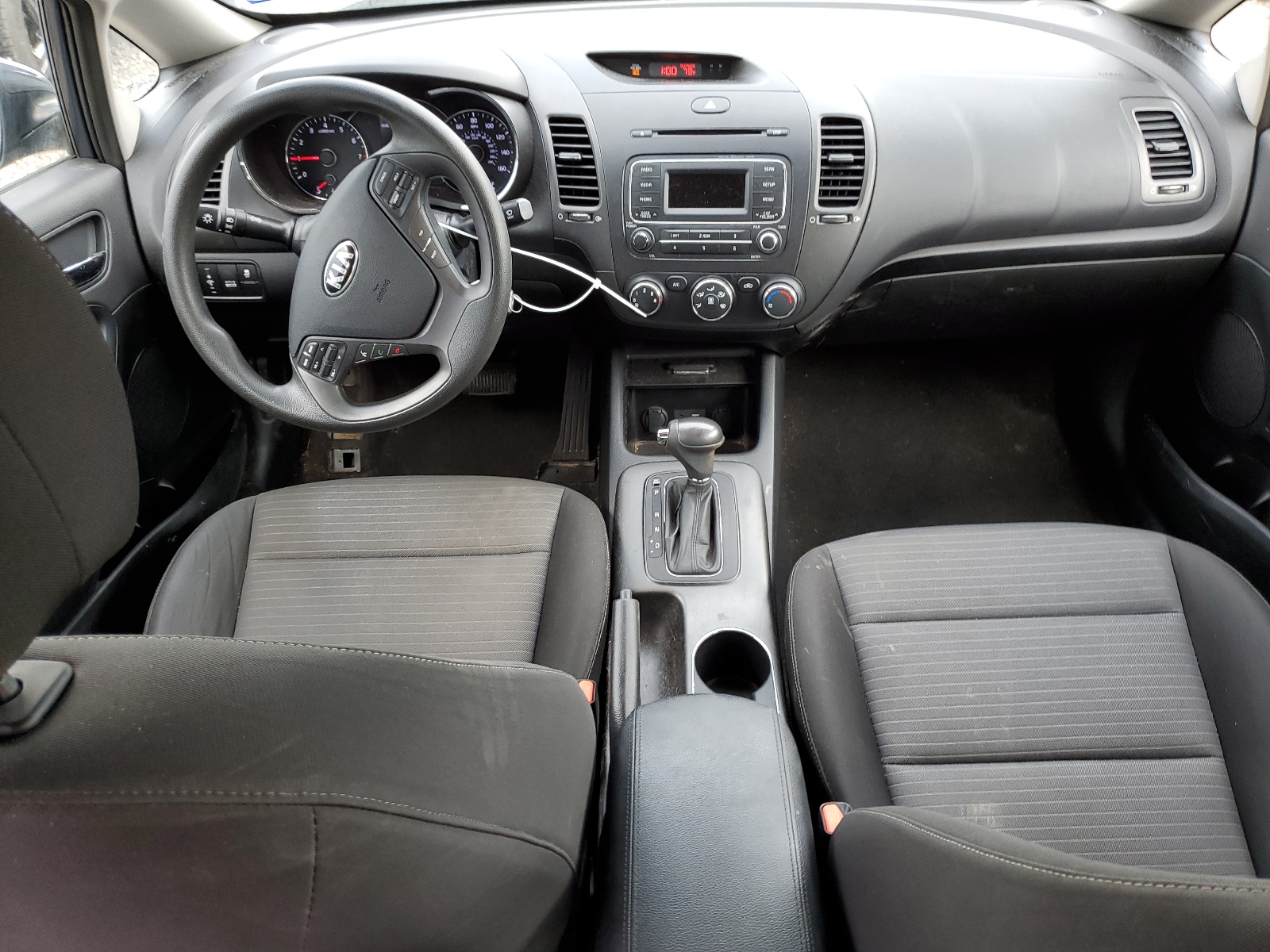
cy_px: 476
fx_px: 954
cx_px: 635
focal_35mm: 26
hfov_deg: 67.3
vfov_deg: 53.1
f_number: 1.5
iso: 55
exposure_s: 1/60.2
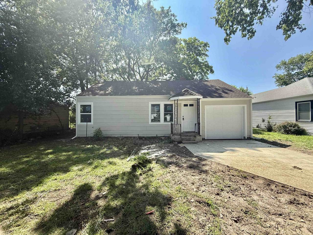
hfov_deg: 102.1
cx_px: 156
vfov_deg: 85.7
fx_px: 127
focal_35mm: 14
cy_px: 118
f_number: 2.2
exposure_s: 1/658
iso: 64
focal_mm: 2.22
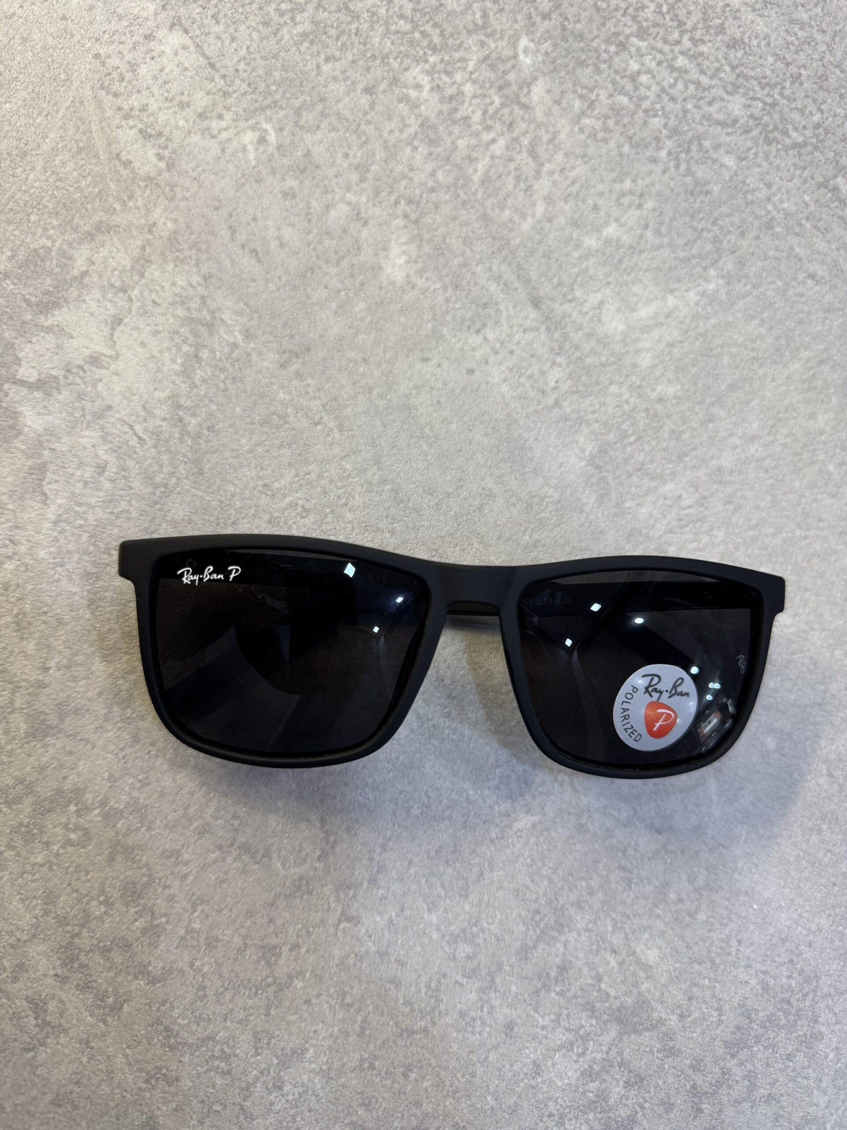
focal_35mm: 24
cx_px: 424
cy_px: 565
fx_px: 783
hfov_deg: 56.8
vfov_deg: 71.6
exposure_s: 1/60
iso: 160
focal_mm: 6.76
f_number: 1.78
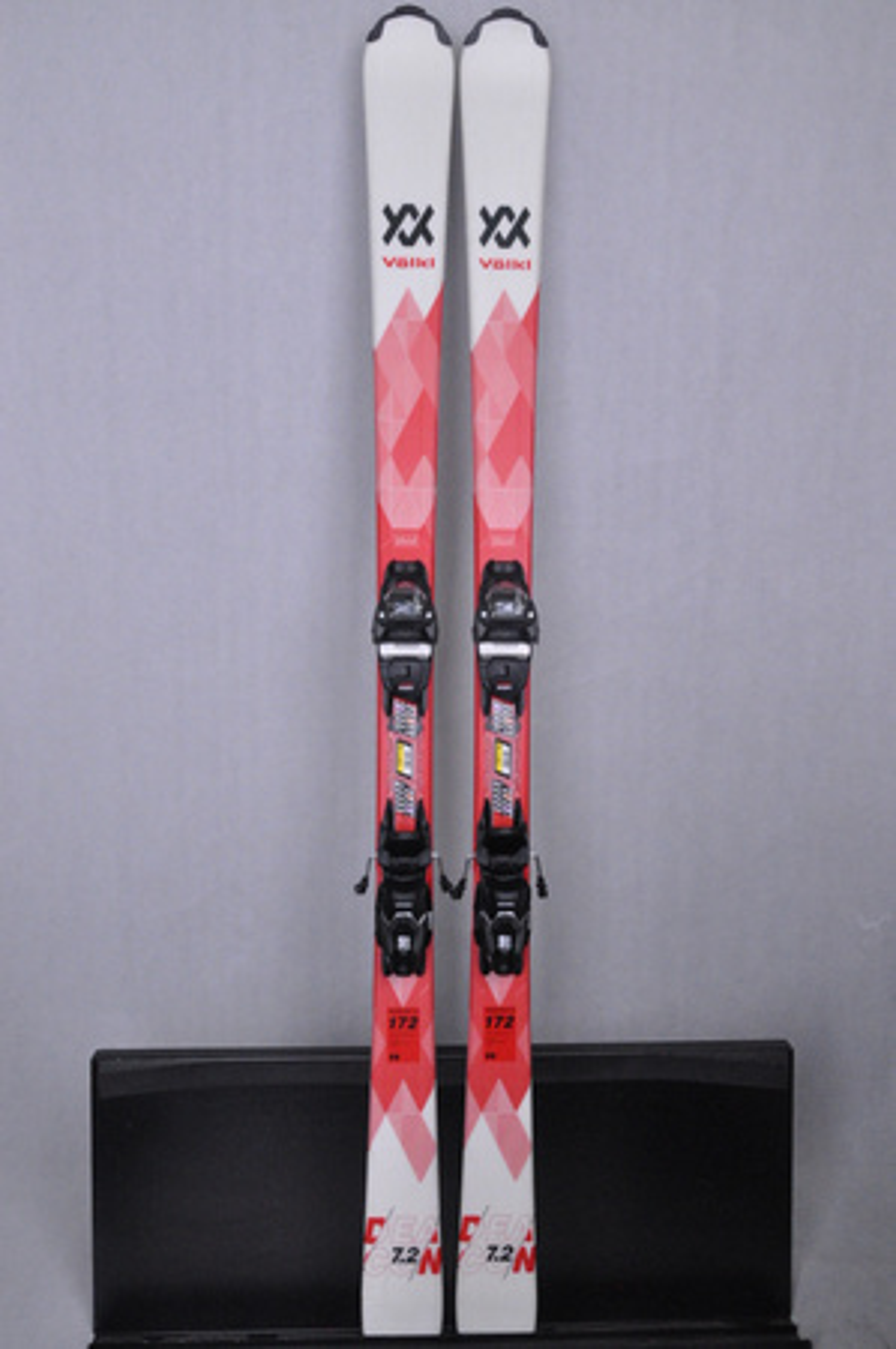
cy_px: 674
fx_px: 1179
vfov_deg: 59.5
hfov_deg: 41.6
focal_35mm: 32
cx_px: 448
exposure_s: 1/125
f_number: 9.5
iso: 3200
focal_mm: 21
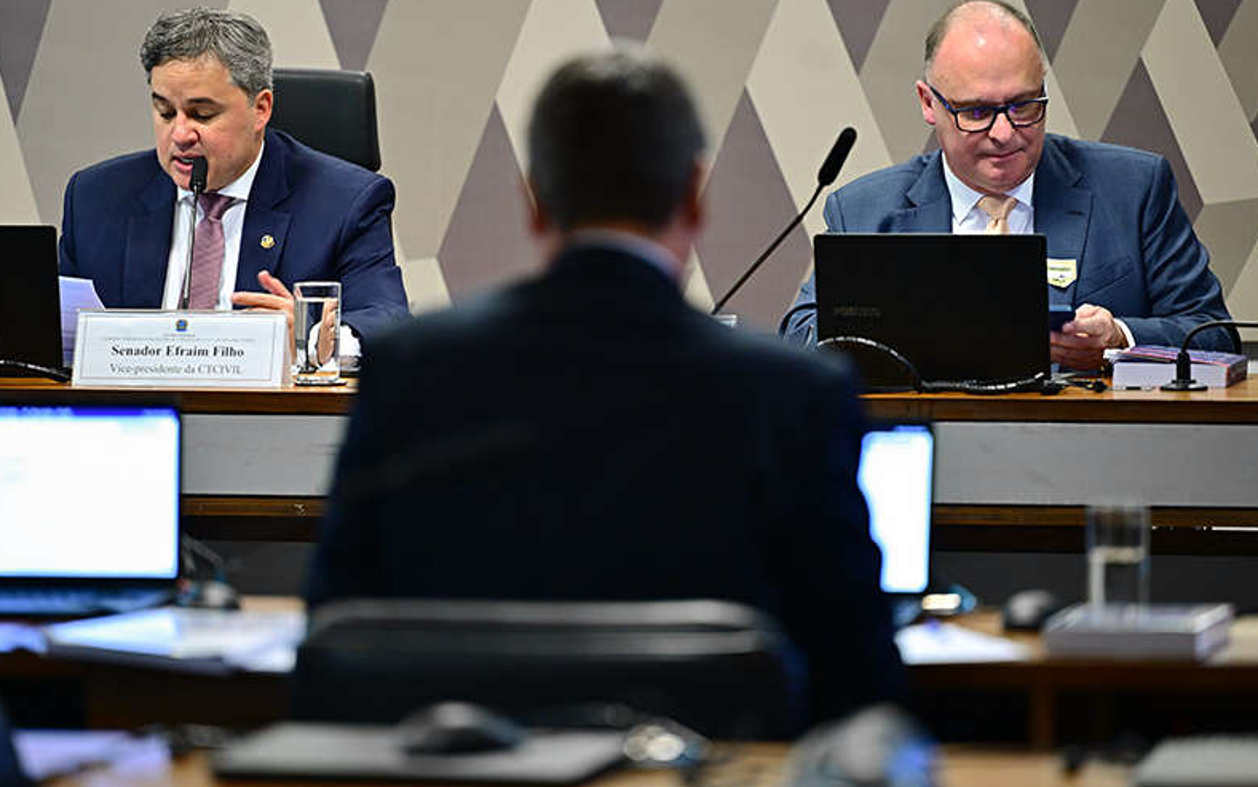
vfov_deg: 5.9
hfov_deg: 9.4
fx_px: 7613
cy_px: 346
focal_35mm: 222
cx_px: 600
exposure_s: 1/30
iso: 400
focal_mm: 200
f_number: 2.8
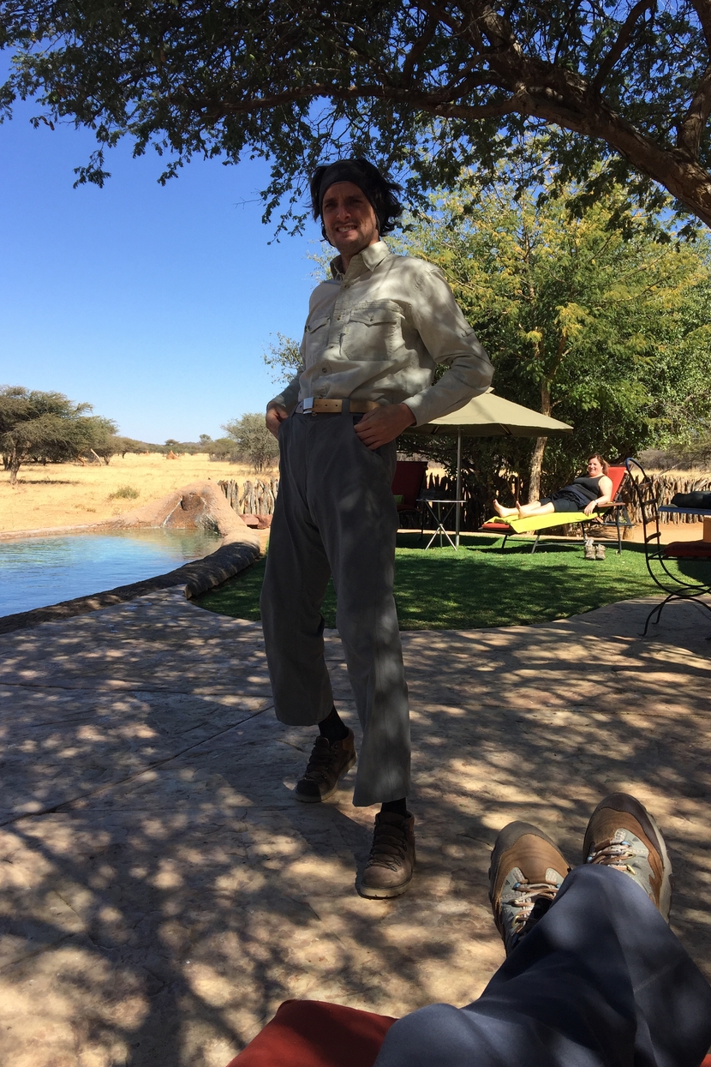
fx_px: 918
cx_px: 378
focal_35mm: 31
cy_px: 545
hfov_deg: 42.3
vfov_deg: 60.3
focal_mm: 4.15
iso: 32
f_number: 2.2
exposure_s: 1/1130
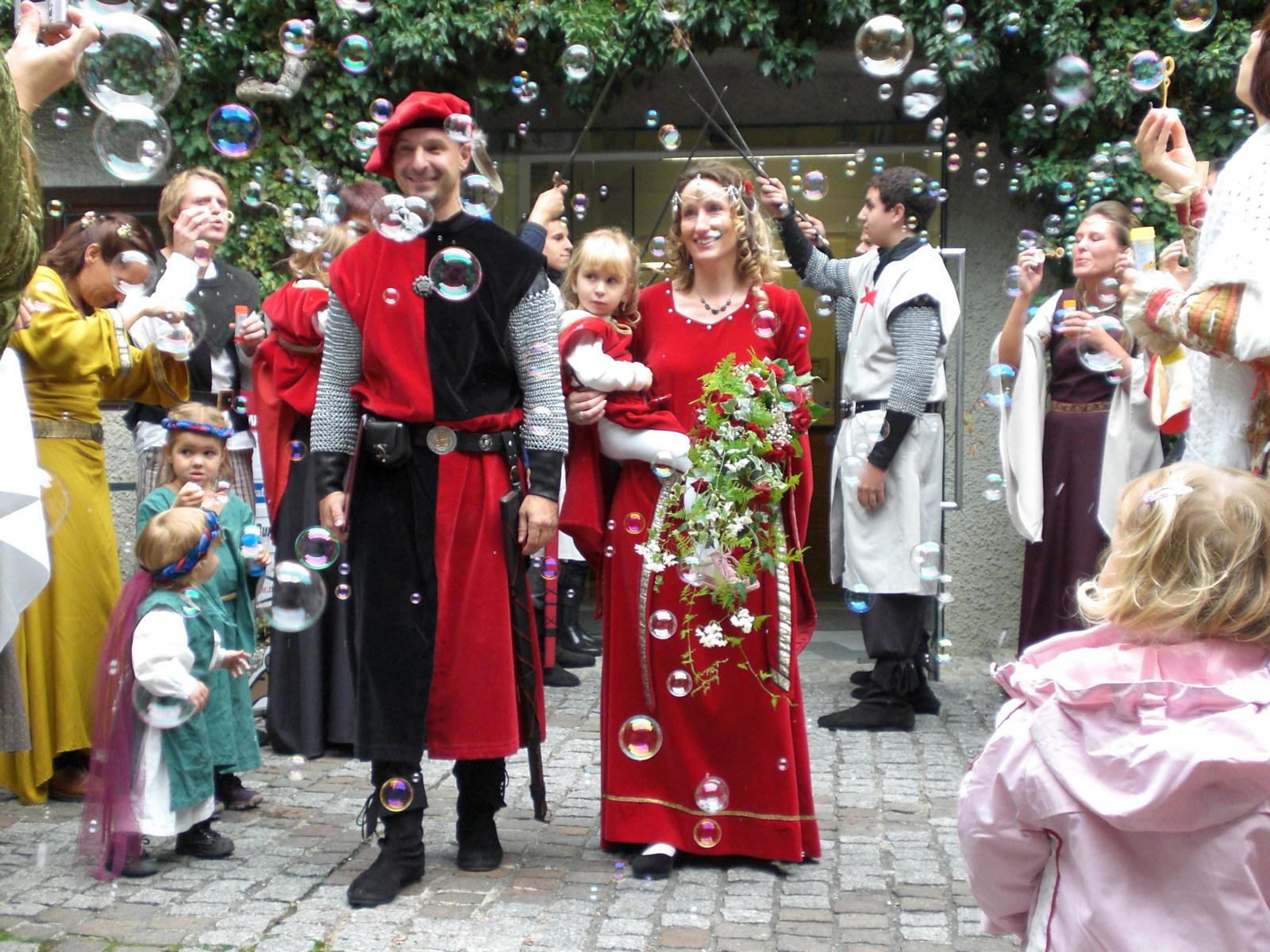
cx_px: 635
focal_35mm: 51
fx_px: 1871
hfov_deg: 37.5
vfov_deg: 28.6
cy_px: 476
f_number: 3.6
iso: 200
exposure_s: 1/125
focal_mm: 8.44
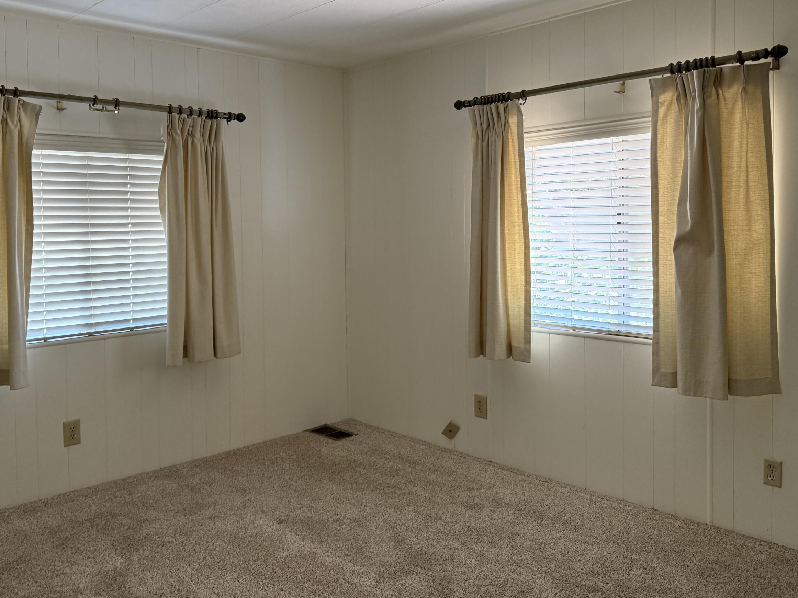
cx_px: 352
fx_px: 715
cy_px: 248
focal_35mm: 31
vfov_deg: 45.3
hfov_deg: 58.2
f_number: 1.78
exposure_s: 1/60
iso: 250
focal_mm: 6.76
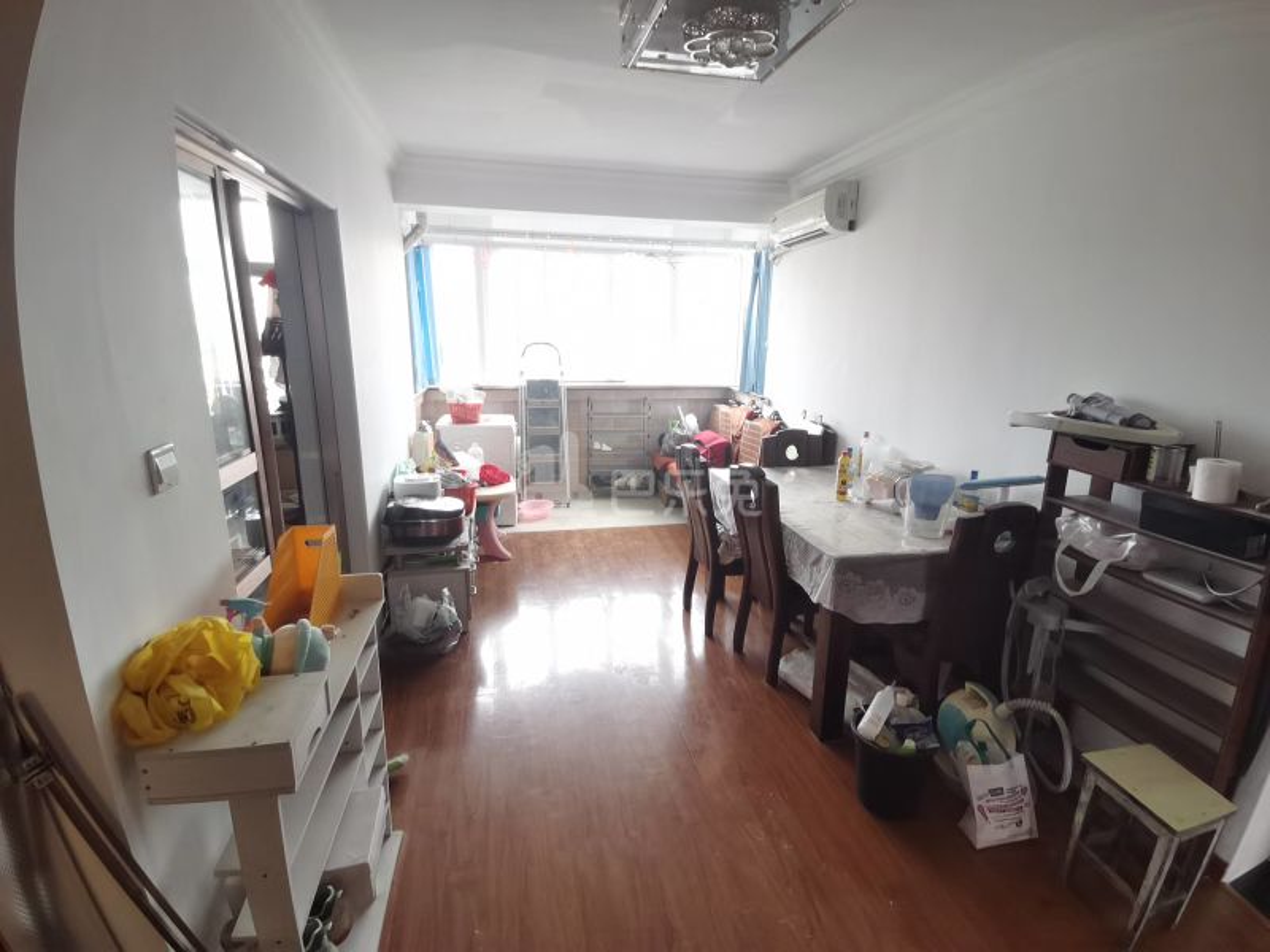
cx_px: 635
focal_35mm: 17
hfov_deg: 91.0
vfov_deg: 74.7
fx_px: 624
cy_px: 476
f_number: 2.4
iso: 80
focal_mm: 1.78
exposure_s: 1/50
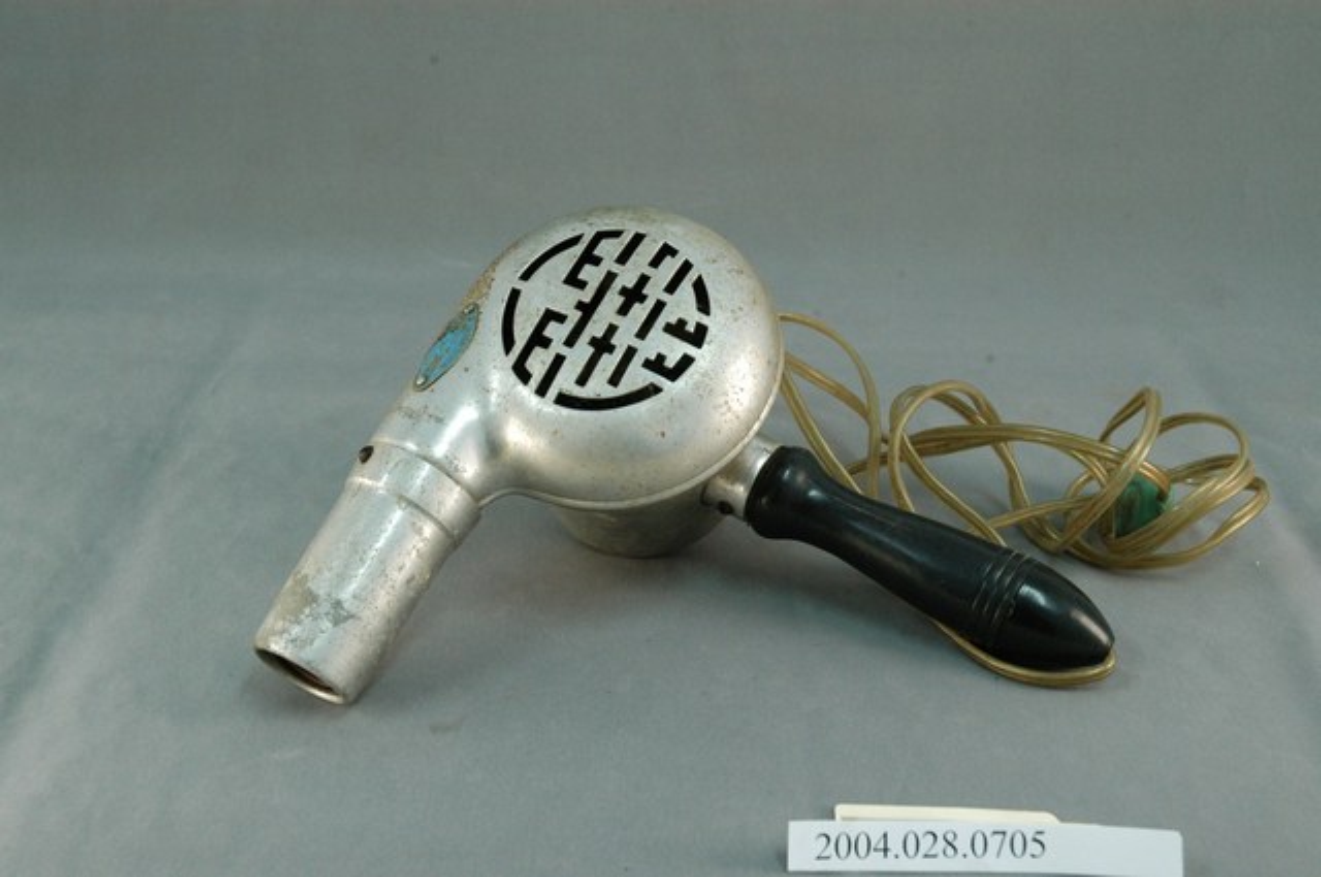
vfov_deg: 26.4
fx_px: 1869
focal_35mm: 51
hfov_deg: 38.9
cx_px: 660
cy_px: 438
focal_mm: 34
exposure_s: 1/15
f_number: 8
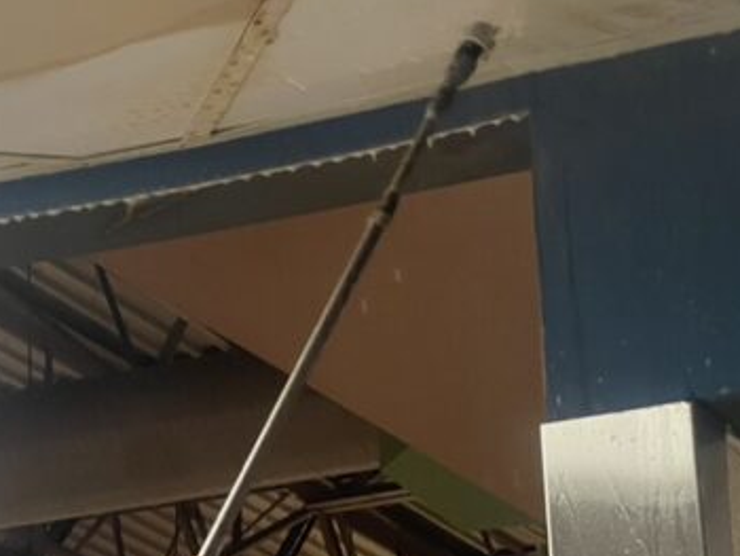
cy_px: 149
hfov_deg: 11.6
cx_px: 21
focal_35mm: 169
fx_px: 3615
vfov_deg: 8.8
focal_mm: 9
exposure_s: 1/120
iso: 400
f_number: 2.8
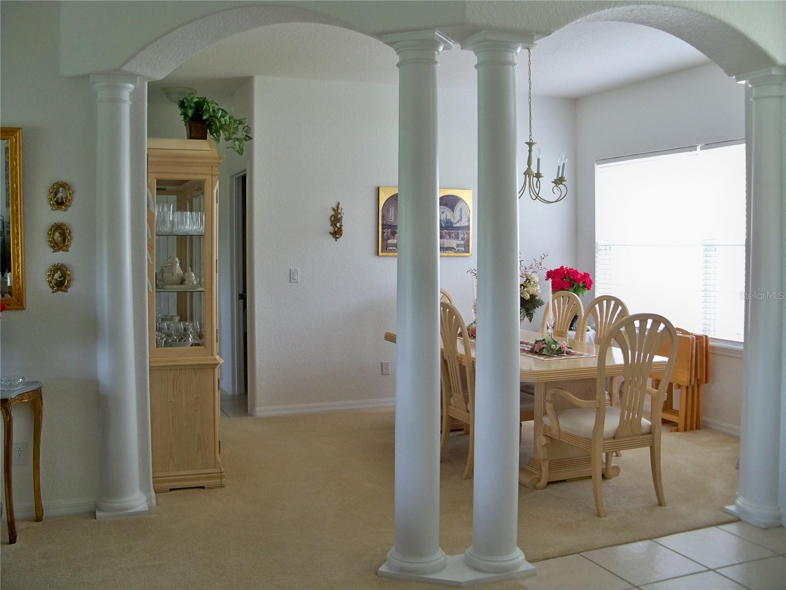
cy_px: 295
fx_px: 795
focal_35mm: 35
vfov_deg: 40.7
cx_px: 393
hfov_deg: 52.6
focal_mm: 6.2
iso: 125
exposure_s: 1/30
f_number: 3.5
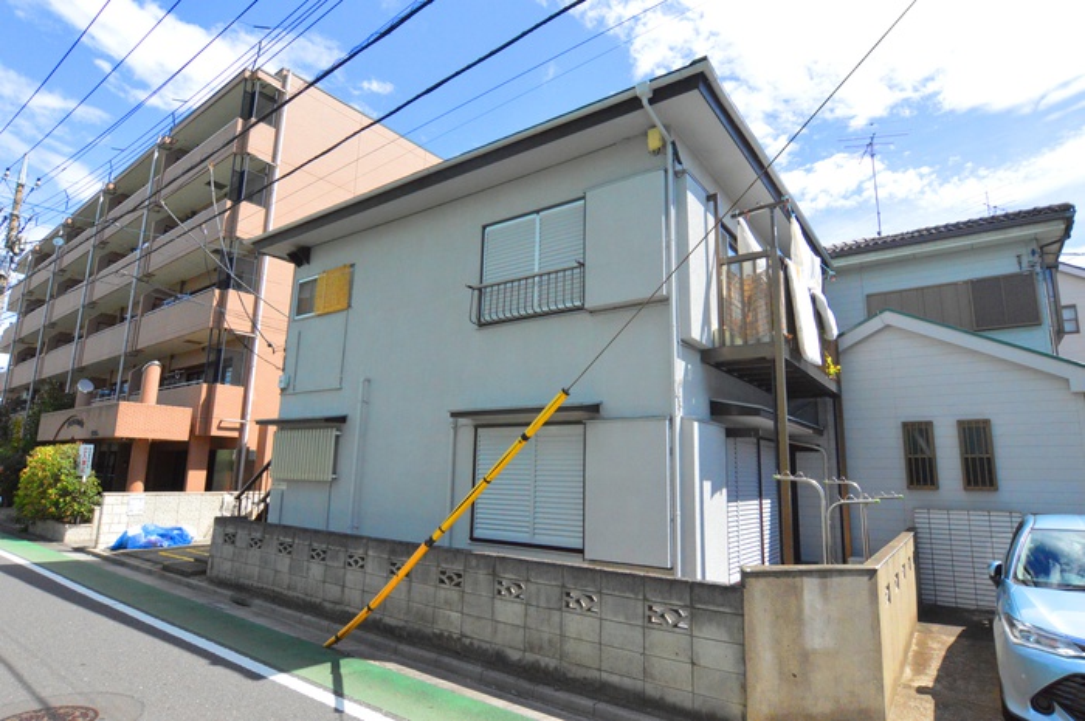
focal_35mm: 18
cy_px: 360
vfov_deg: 67.3
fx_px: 542
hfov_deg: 90.1
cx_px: 542
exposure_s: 1/2000
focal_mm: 12
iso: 3200
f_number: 11
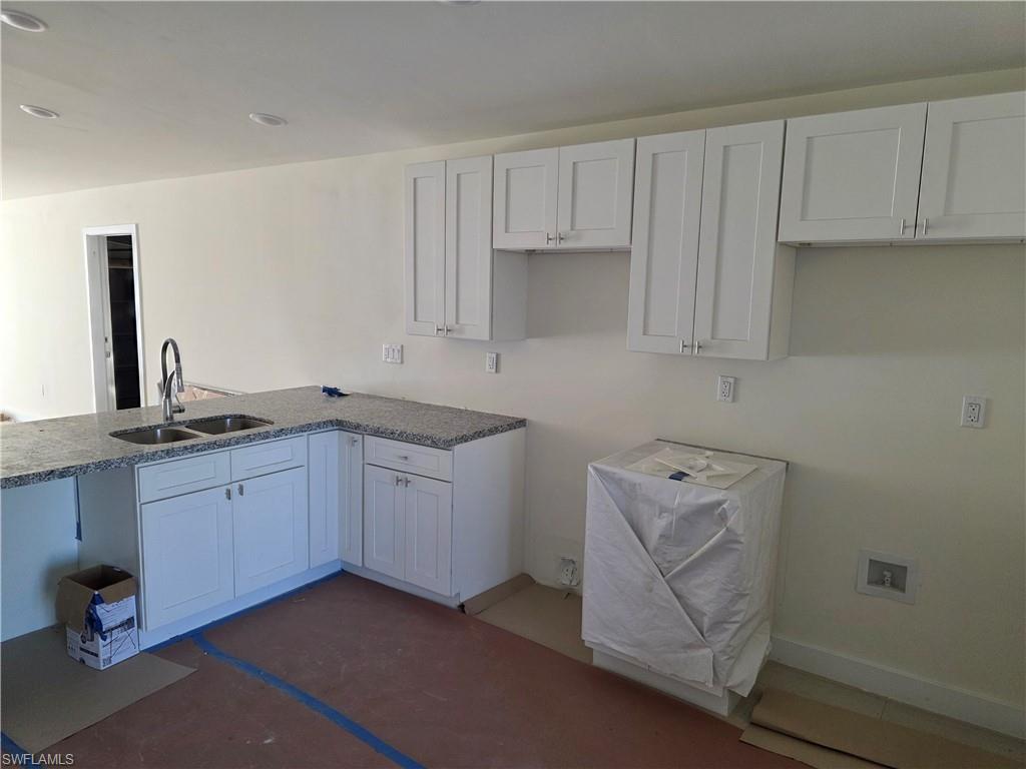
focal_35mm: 23
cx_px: 513
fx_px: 682
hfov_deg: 73.9
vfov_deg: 58.9
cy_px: 384
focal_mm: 6.3
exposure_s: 1/180
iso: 250
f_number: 1.7
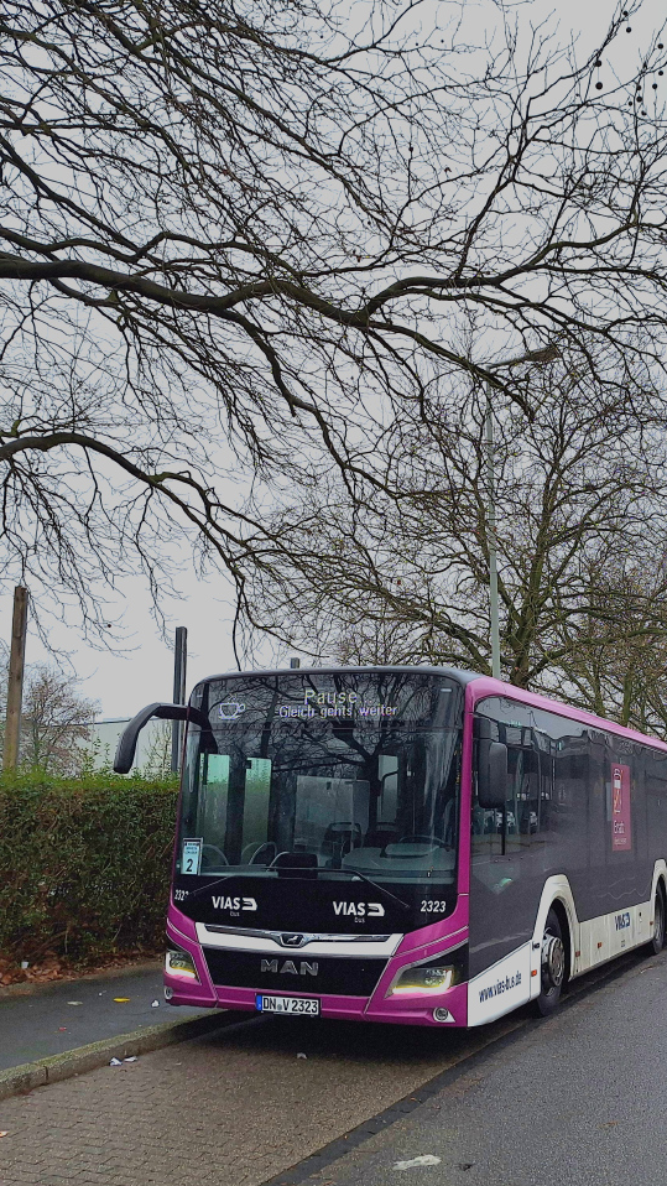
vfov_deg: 58.0
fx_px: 1069
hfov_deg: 34.3
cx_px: 454
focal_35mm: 34
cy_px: 602
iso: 40
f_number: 1.8
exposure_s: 1/182
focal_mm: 5.54
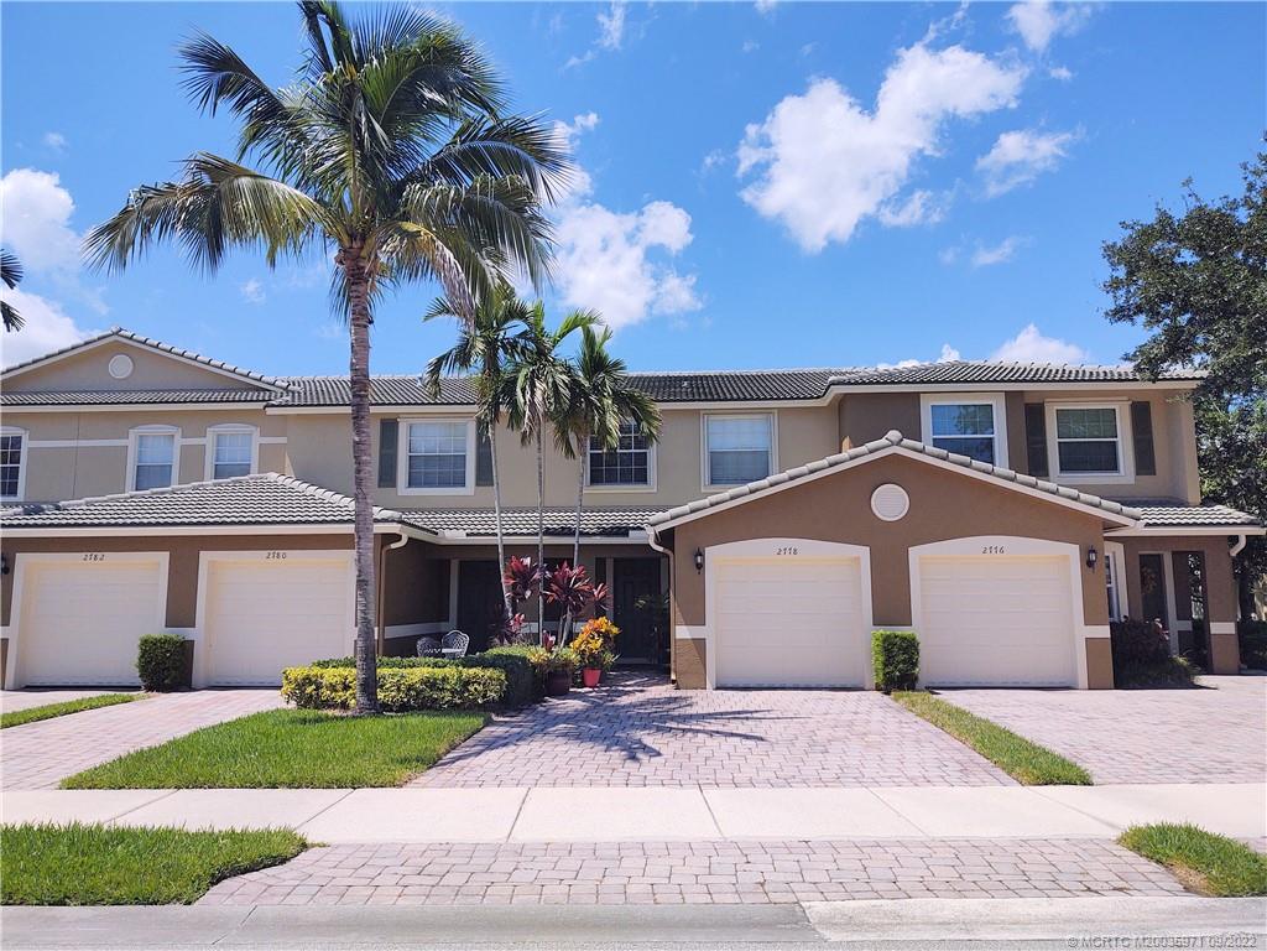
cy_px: 476
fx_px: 988
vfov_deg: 51.4
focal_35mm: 27
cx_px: 634
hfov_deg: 65.3
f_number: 1.7
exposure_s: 1/6171
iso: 100
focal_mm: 4.75
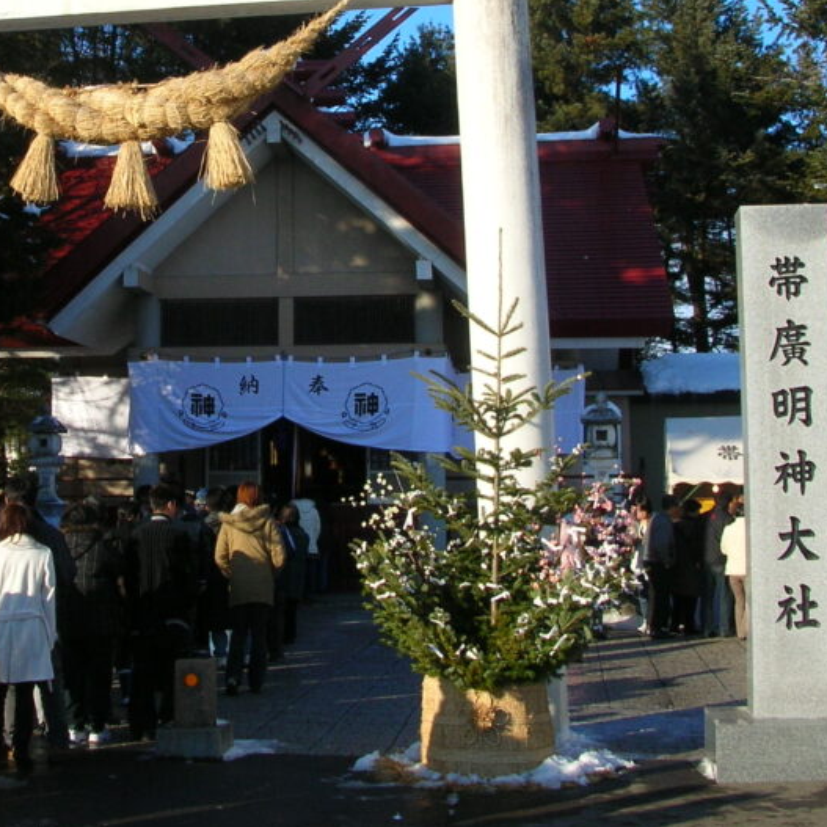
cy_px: 270
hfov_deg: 28.4
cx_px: 259
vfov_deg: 28.4
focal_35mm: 60
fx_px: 1622
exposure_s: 1/223
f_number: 5.6
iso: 50
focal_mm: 5.8
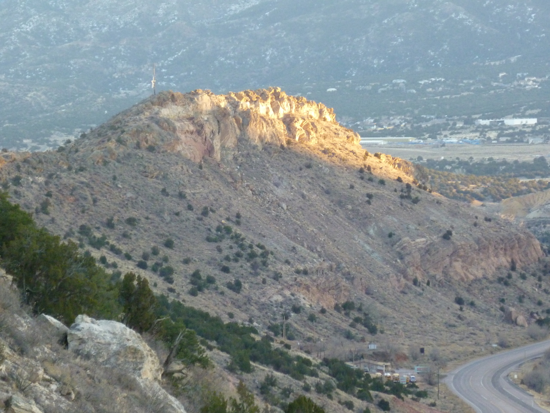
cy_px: 206
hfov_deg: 7.9
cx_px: 275
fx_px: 3972
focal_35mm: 250
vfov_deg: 5.9
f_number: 5.9
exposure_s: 1/60
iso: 400
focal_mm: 36
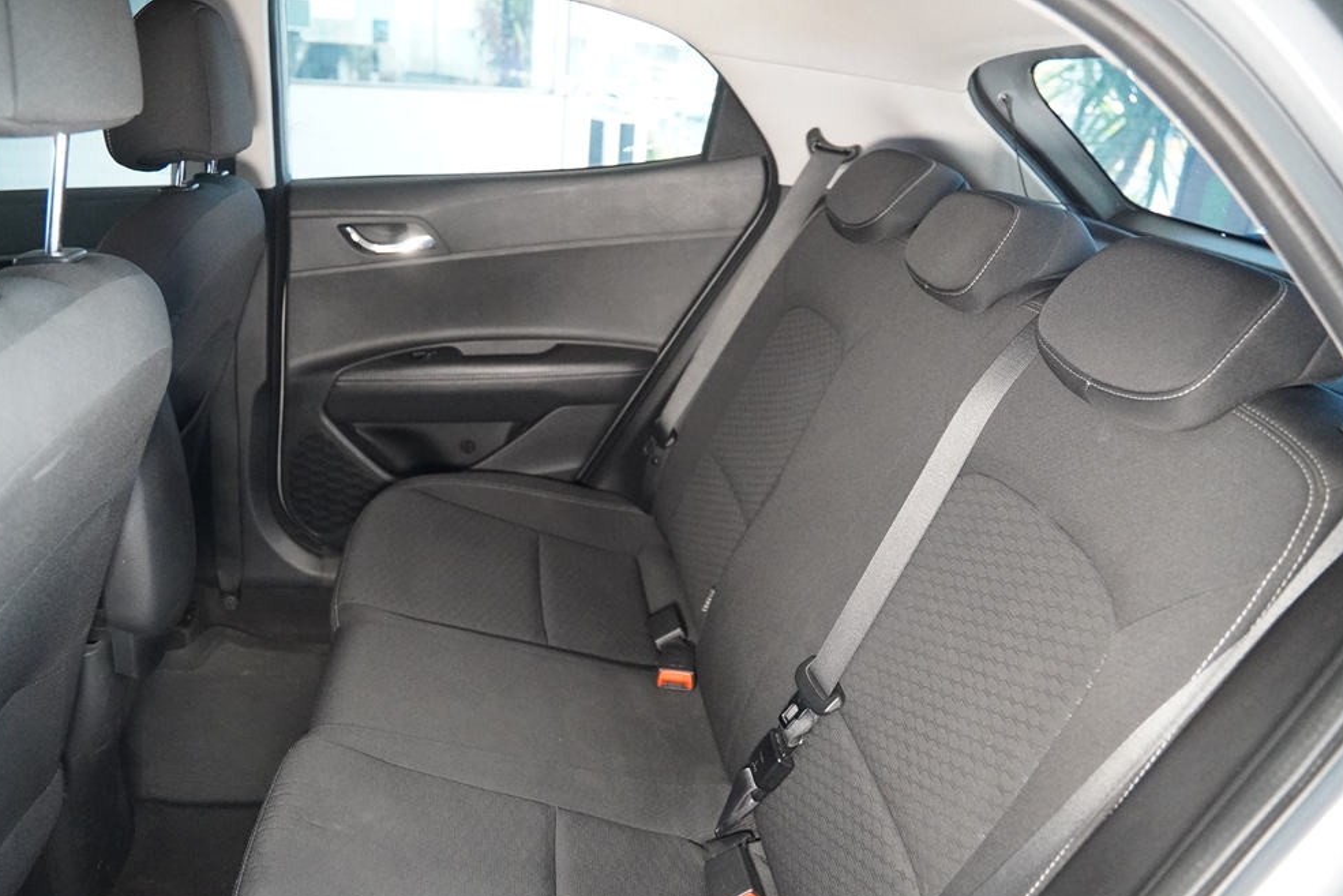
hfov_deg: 68.3
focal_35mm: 27
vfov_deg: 48.7
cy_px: 464
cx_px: 657
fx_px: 989
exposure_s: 1/160
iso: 6400
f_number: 2.8
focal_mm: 17
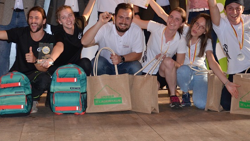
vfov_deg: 15.4
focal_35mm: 78
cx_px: 68
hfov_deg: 26.9
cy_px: 41
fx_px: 517
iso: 800
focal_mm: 28
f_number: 4
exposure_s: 1/60
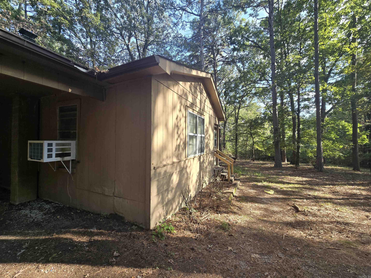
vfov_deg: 89.9
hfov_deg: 106.2
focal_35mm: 13
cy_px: 139
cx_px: 186
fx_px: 139
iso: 50
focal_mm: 2.2
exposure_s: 1/295
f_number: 2.2
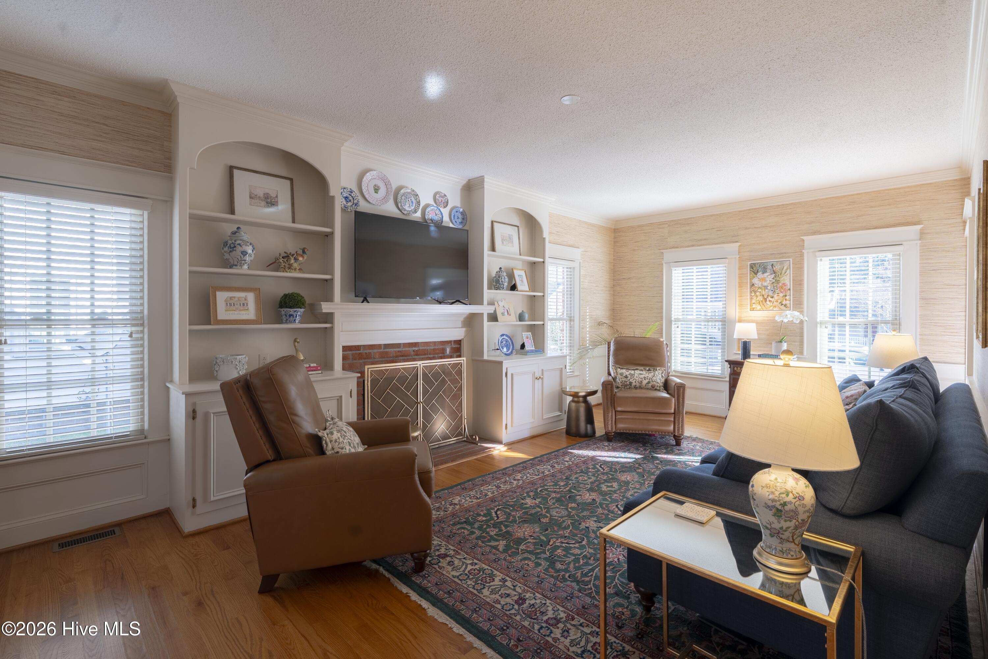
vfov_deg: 73.7
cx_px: 494
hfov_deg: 96.7
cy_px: 330
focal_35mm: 16
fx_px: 439
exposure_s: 1/100
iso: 100
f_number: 8
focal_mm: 16
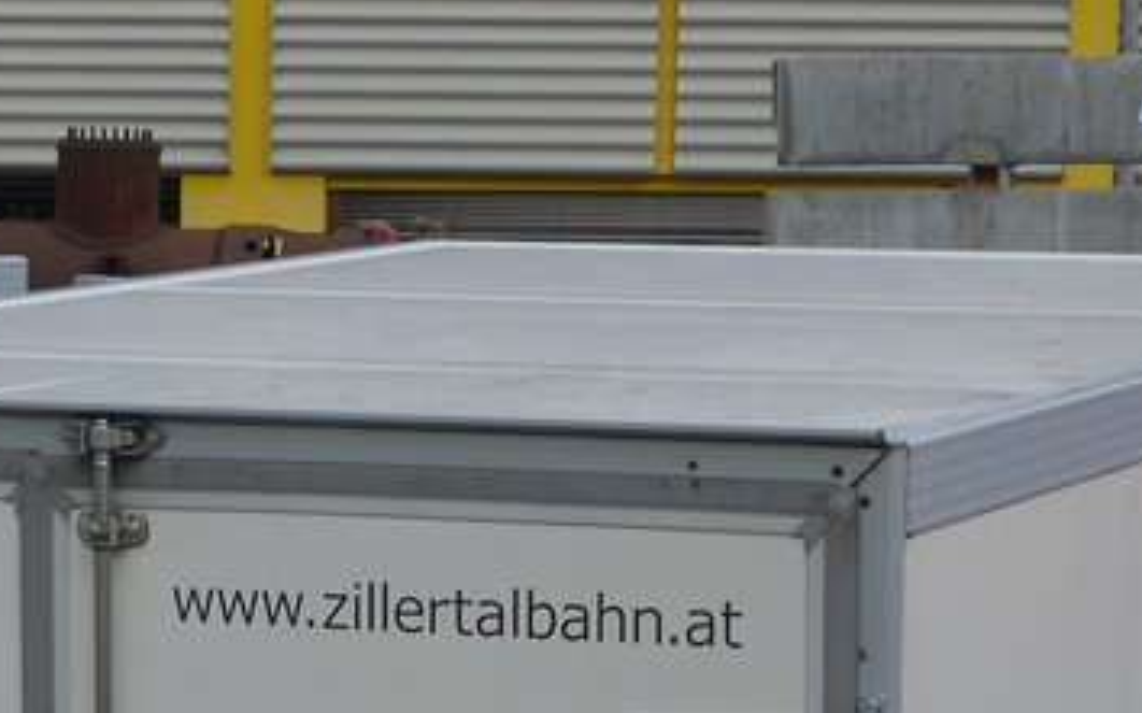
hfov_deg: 11.8
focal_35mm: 176
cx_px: 184
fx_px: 5476
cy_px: 1242
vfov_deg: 7.3
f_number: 3.2
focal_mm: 10.1
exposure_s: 1/500
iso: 80
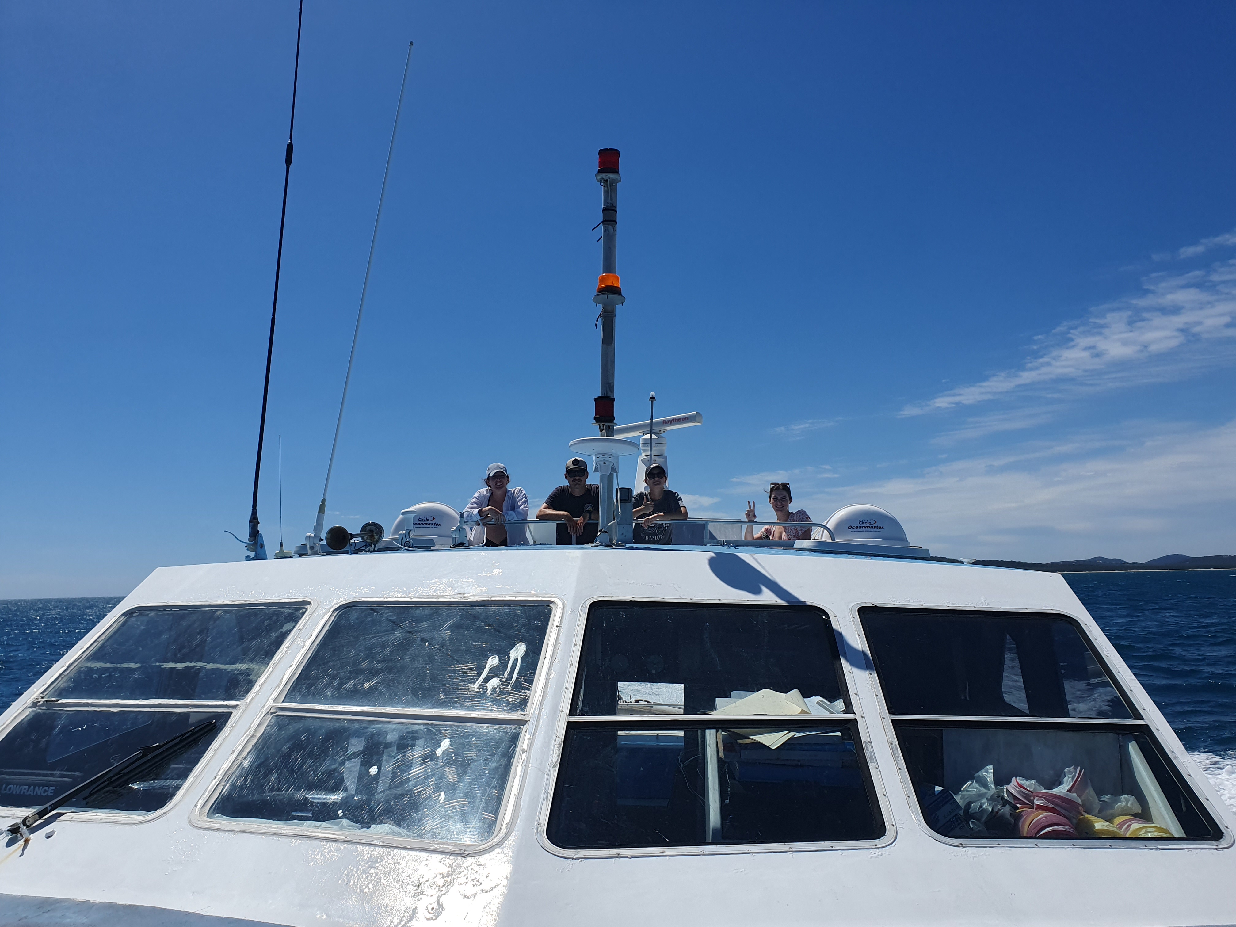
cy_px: 464
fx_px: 928
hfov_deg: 67.3
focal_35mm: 26
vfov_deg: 53.1
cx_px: 618
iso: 50
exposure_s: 1/4832
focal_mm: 4.32
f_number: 2.4
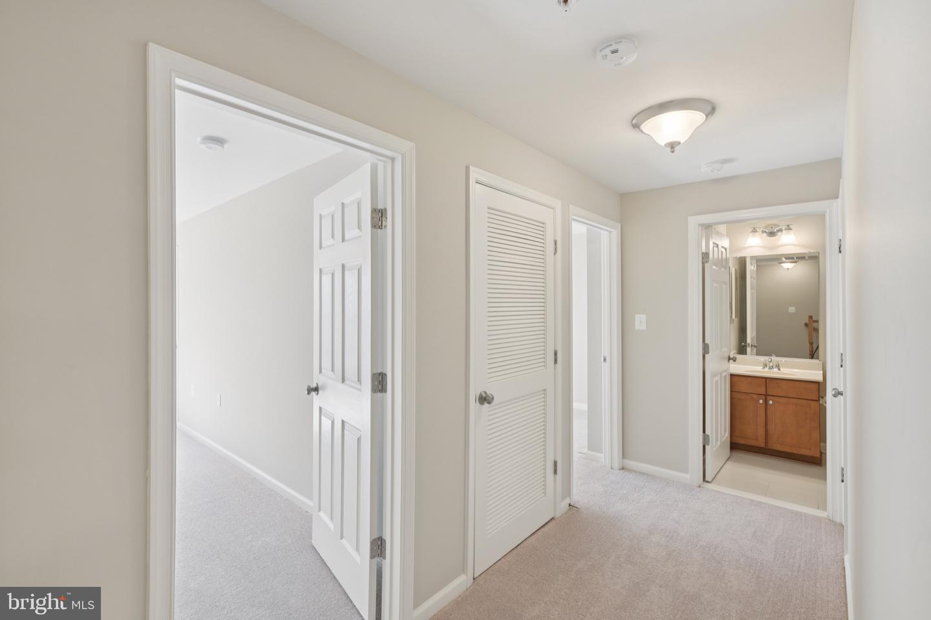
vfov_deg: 73.7
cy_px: 310
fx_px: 414
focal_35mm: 16
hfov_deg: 96.7
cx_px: 466
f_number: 8
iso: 140
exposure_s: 1/15
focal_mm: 16
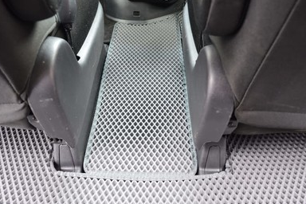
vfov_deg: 36.9
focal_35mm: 36
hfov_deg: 53.1
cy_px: 108
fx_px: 306
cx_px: 149
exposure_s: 1/6
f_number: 5.6
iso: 800
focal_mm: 22
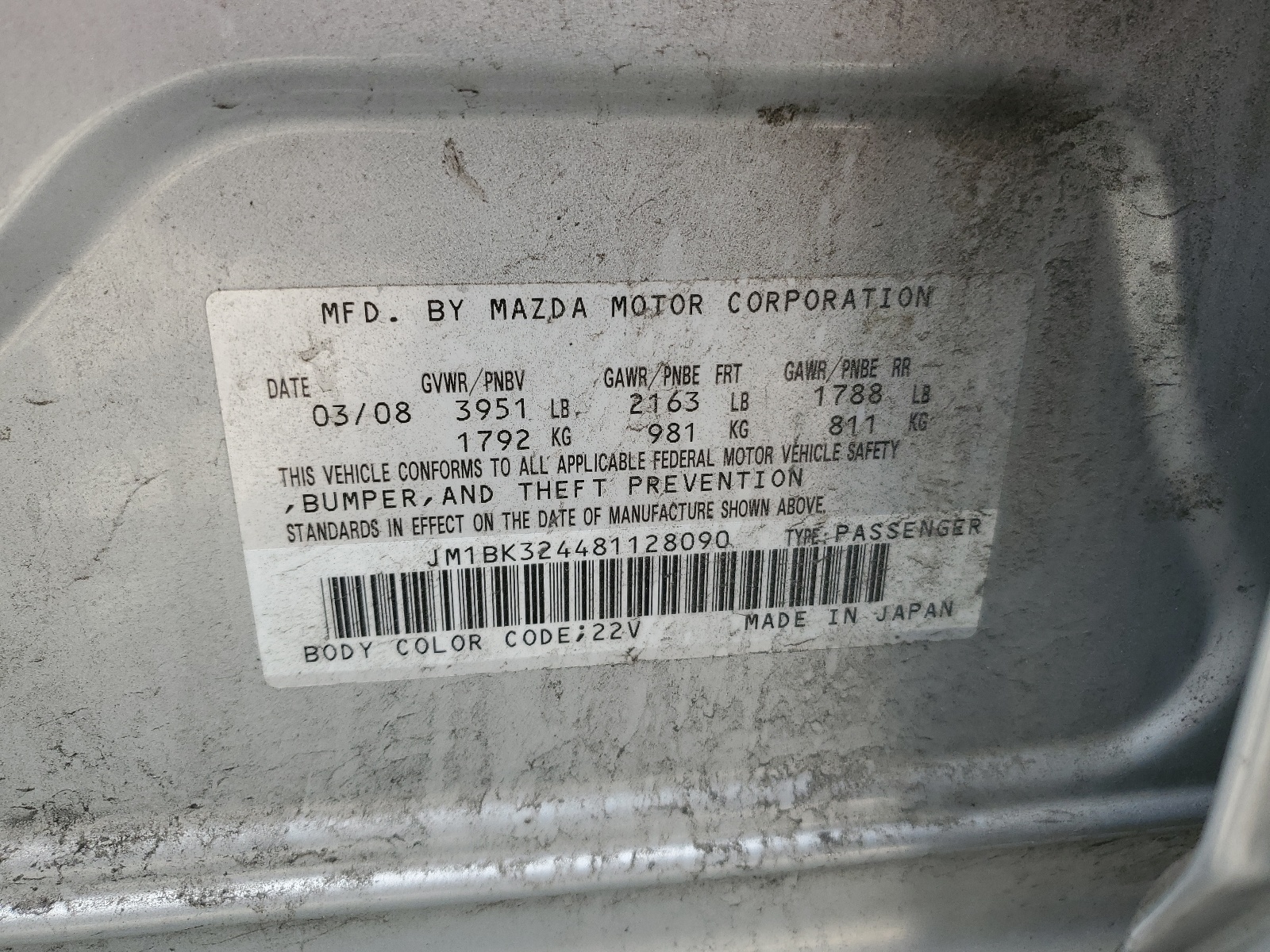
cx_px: 635
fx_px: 954
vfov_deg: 53.1
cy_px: 476
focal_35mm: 26
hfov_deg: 67.3
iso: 50
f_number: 1.5
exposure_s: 1/500
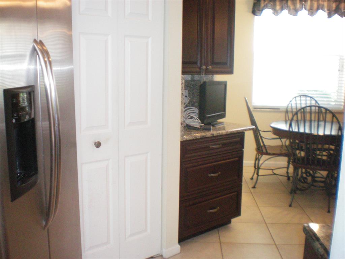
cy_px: 130
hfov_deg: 49.0
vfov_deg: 37.7
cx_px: 172
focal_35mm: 38
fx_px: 379
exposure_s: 1/60
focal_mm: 6.3
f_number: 3.1
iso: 400
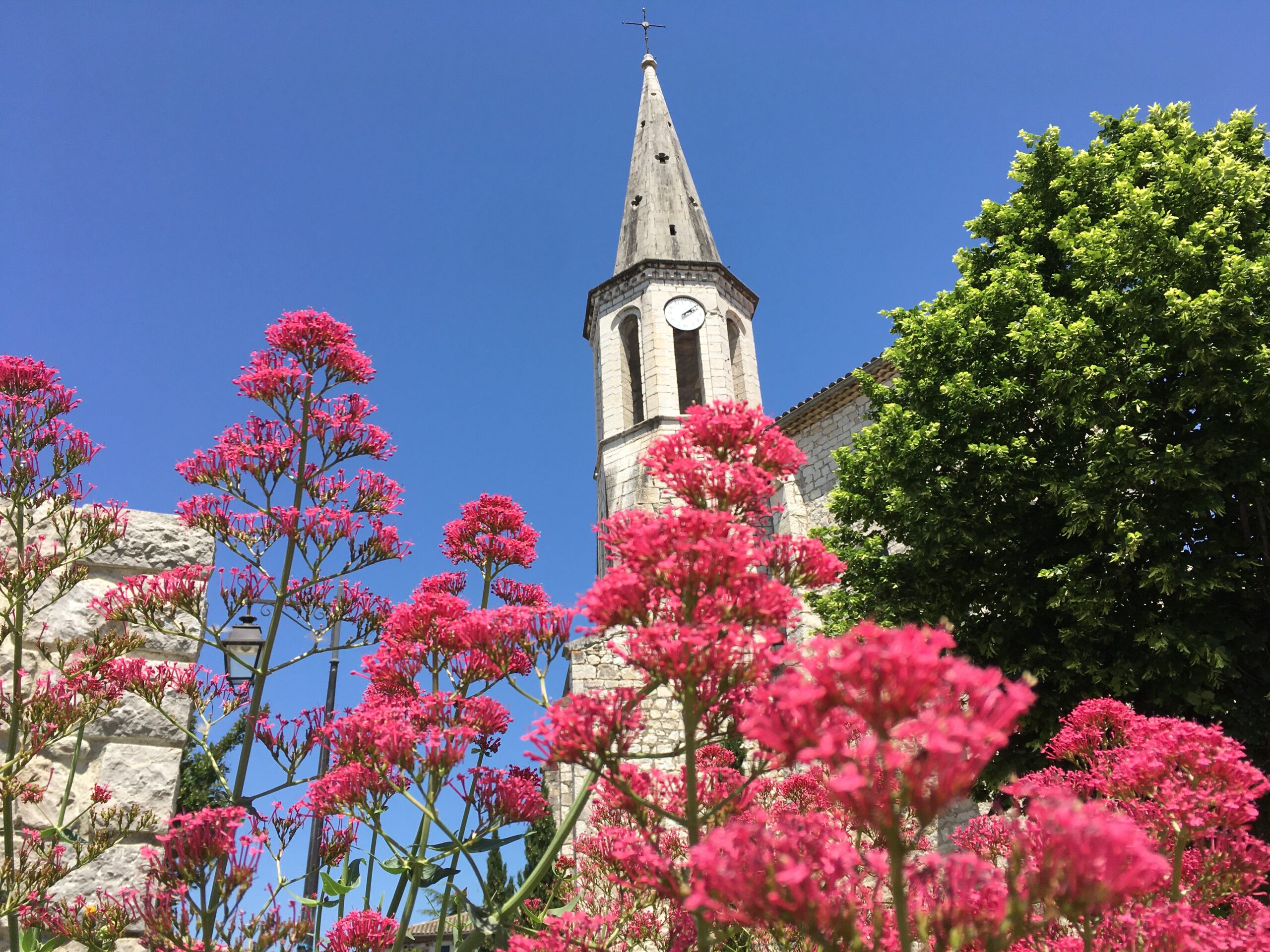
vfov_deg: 48.2
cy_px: 476
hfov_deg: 61.7
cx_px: 635
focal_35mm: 29
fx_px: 1064
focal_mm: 4.15
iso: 25
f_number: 2.2
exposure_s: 1/1538
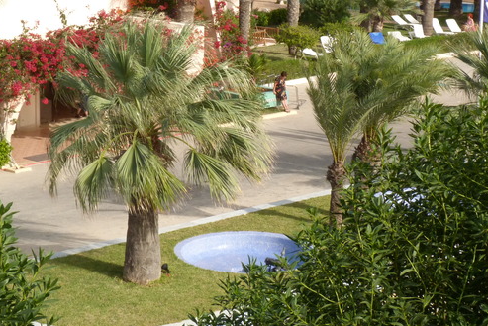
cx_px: 178
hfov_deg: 19.8
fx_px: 1397
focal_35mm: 103
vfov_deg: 13.2
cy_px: 59
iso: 200
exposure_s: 1/500
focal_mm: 11
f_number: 6.3
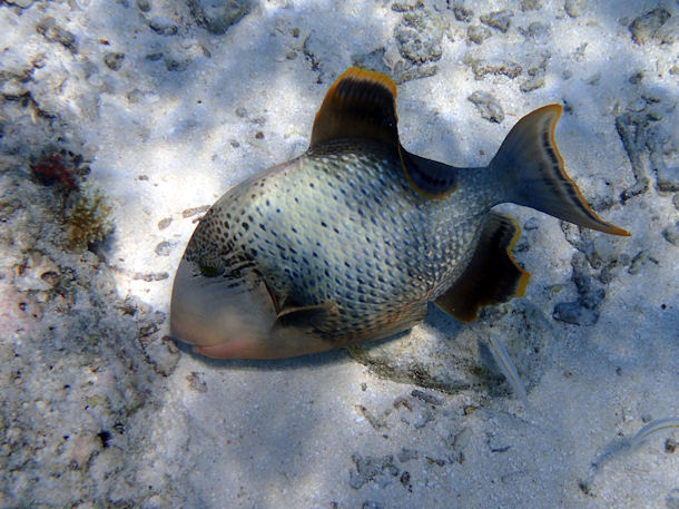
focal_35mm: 49
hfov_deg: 38.9
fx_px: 961
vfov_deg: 29.7
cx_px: 340
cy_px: 254
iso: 100
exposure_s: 1/250
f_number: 13
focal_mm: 8.99
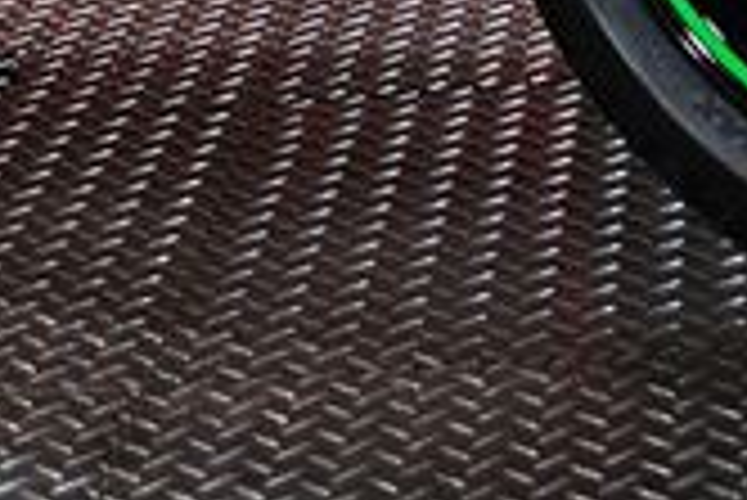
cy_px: -847
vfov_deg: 6.6
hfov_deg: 10.5
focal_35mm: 195
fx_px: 4050
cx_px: 117
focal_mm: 24
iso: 800
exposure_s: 1/25
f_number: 4.2
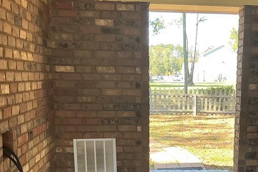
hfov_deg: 33.0
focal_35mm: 60
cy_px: 154
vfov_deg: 22.1
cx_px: 183
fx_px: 430
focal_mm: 3
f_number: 1.8
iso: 50
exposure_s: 1/120
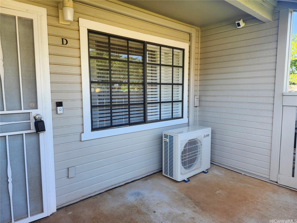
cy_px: 112
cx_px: 148
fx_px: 197
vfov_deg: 58.9
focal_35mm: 23
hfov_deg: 73.9
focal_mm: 5.54
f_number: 1.8
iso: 64
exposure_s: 1/180
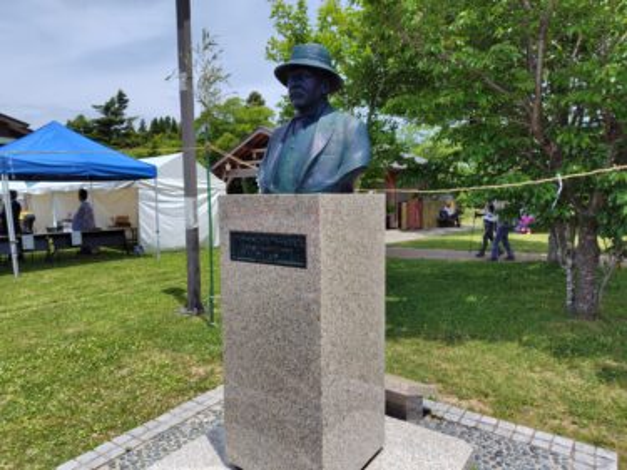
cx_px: 314
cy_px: 235
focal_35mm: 23
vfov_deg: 58.9
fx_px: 416
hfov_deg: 73.9
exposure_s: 1/1552
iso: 50
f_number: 1.9
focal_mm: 5.6
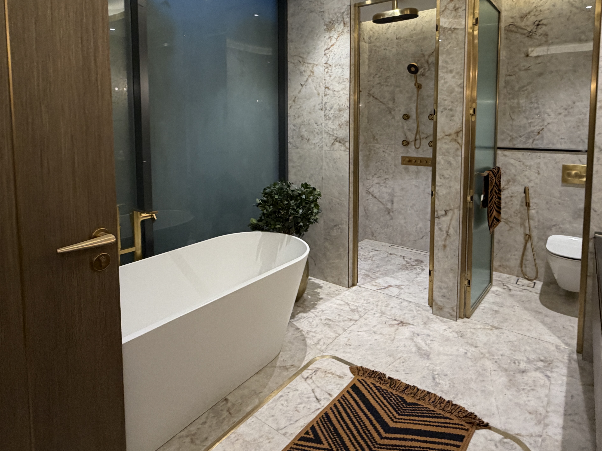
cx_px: 342
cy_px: 152
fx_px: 365
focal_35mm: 21
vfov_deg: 62.0
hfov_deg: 78.6
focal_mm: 2.22
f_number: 2.2
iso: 200
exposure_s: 1/50
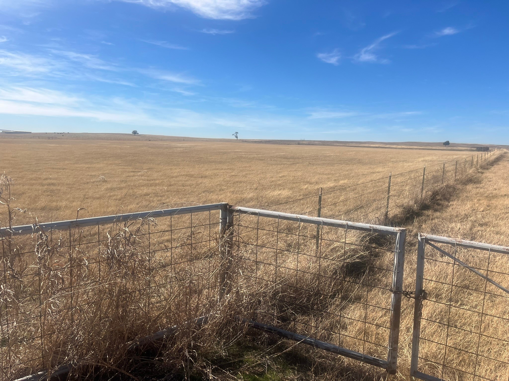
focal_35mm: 26
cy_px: 190
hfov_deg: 67.3
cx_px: 254
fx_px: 382
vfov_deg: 53.1
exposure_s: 1/4149
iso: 50
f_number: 1.6
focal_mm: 5.1
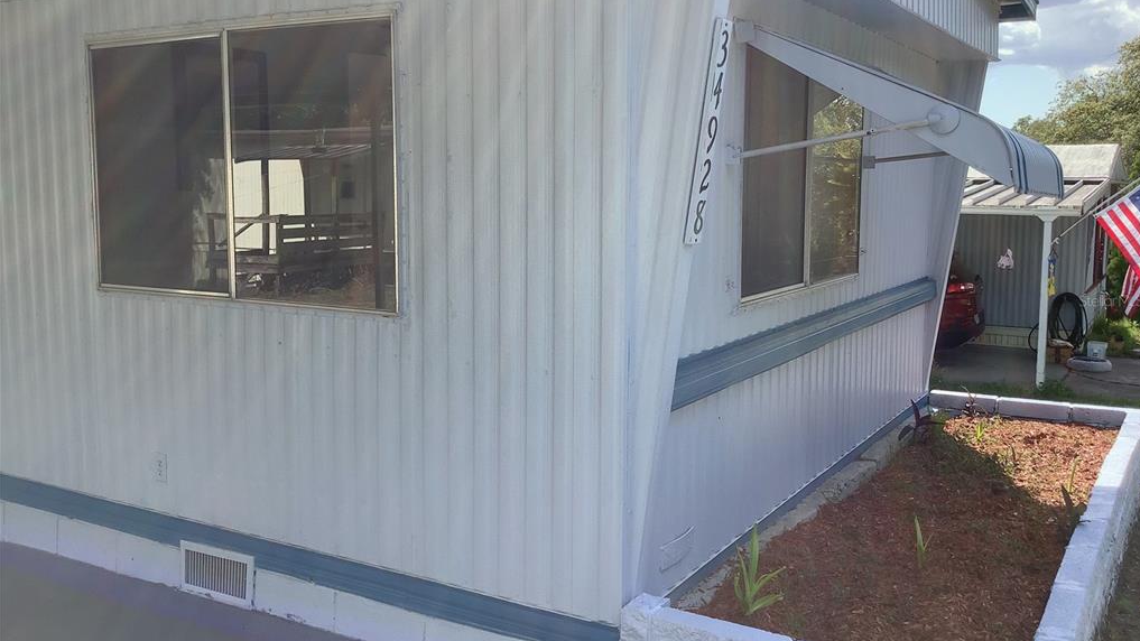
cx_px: 573
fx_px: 1028
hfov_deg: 58.0
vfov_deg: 34.6
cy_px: 300
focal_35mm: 34
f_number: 2.4
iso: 25
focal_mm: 3.3
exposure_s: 1/599
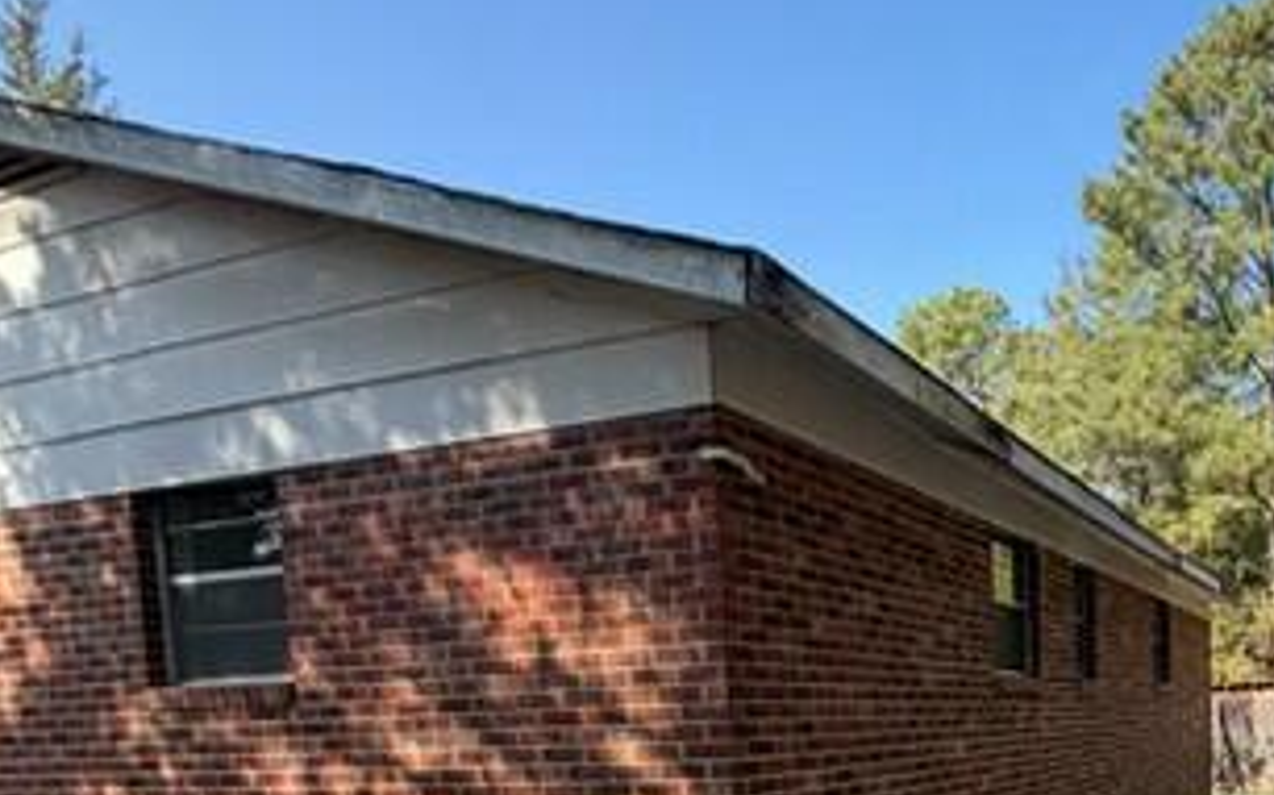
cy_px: 820
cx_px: 983
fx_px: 1076
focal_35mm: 31
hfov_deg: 57.6
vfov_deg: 36.0
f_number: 2.2
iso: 50
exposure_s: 1/502
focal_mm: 2.22
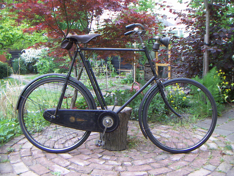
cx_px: 117
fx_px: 243
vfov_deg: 39.7
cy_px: 88
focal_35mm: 36
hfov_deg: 51.4
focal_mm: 4.7
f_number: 2.8
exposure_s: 1/50
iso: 64
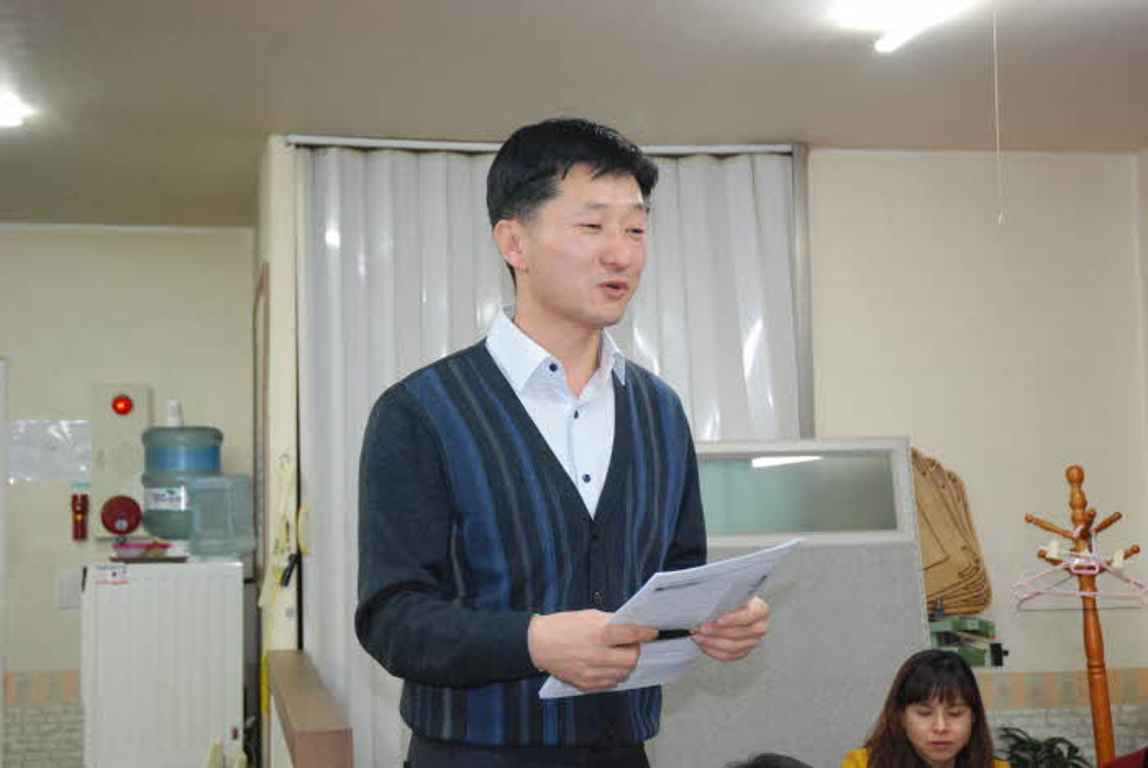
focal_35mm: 52
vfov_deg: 25.8
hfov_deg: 37.8
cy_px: 384
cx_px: 574
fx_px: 1676
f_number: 5.6
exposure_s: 1/100
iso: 1600
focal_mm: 35
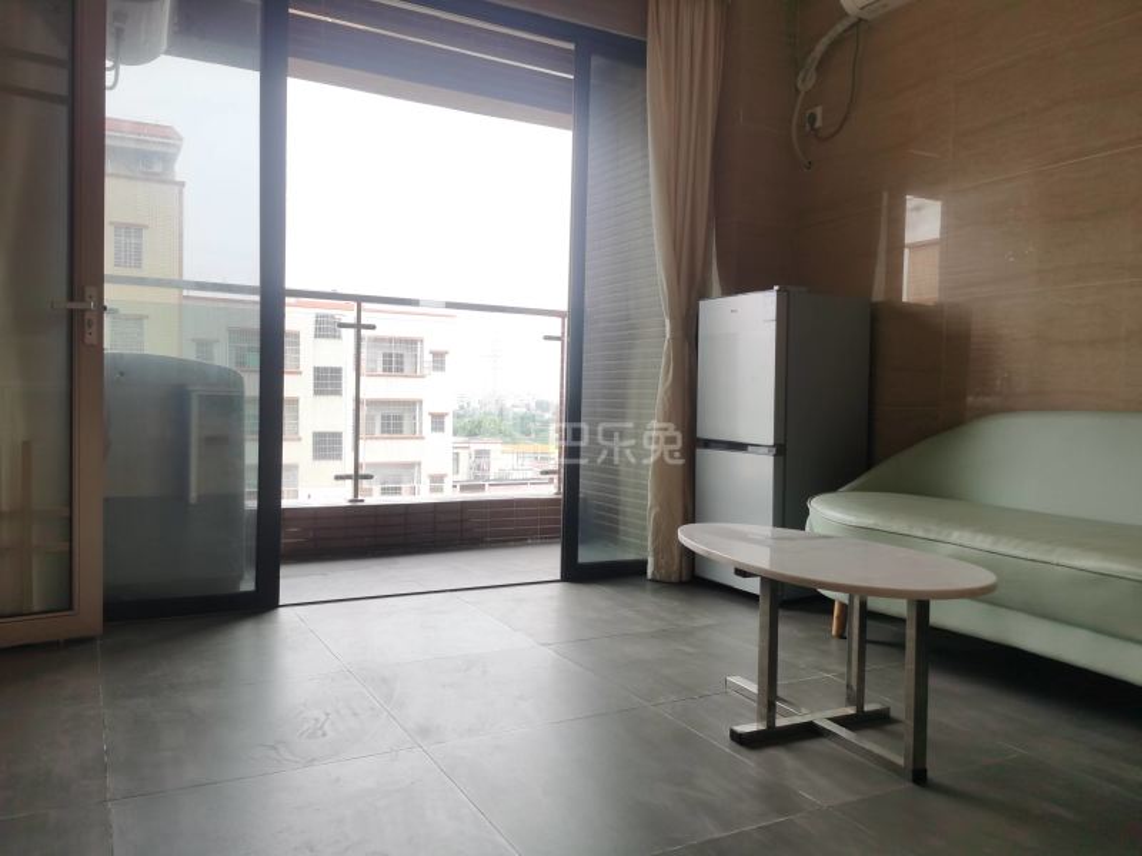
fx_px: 891
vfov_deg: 51.4
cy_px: 428
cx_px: 571
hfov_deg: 65.3
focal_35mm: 27
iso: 50
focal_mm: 5.56
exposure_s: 1/131
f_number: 1.6
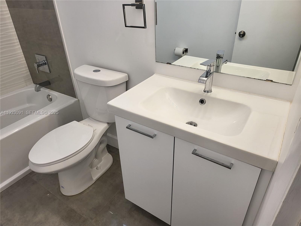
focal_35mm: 24
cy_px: 113
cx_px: 150
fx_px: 209
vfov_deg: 56.8
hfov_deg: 71.6
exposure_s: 1/120
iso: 64
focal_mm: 5
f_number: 1.8
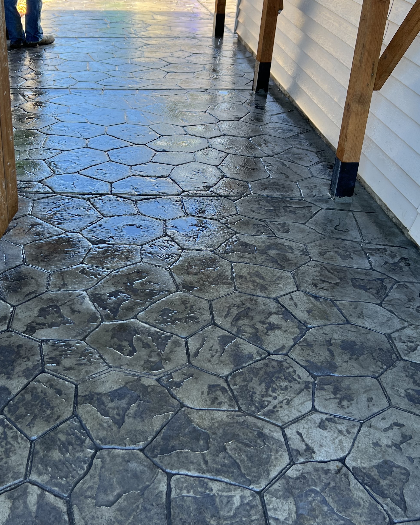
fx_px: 653
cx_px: 159
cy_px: 226
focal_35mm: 42
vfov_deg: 43.7
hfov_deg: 35.5
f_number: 1.5
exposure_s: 1/165
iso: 50
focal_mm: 5.7
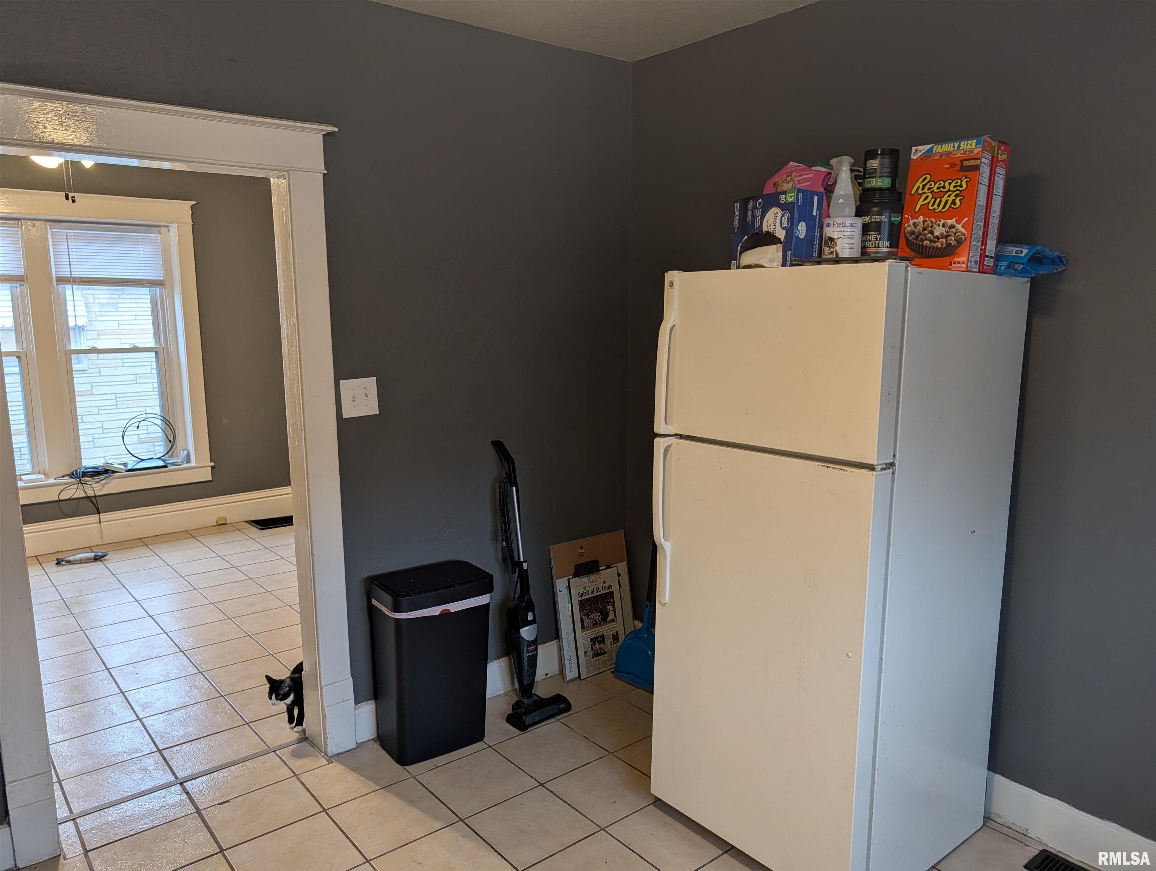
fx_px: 803
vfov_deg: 56.9
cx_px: 578
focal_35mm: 24
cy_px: 436
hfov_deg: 71.5
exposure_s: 1/60
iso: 144
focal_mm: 6.9
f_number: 1.68
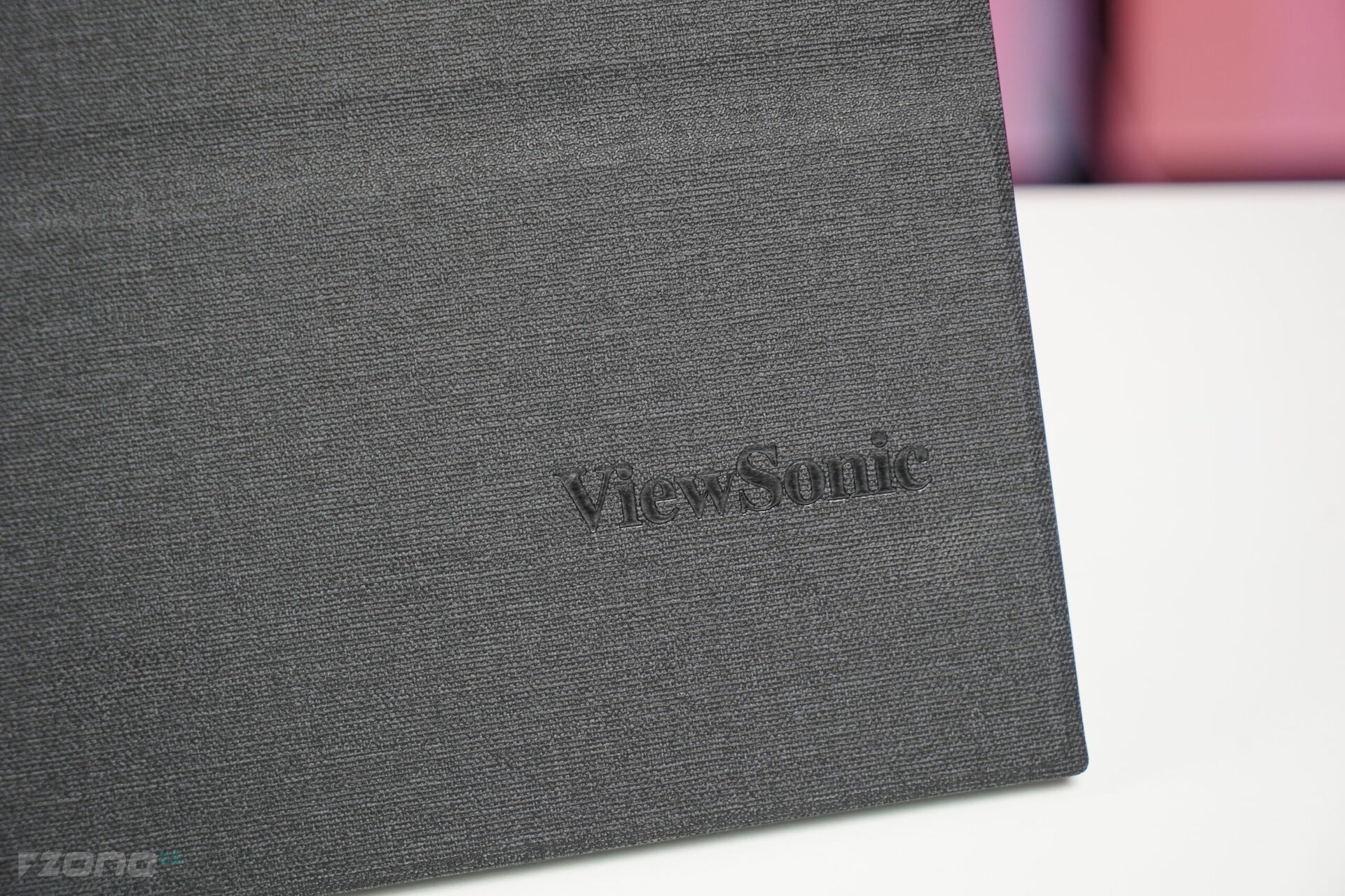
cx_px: 672
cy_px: 448
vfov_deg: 19.5
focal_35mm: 70
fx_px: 2615
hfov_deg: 28.8
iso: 1000
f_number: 5
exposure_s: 1/125
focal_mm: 70
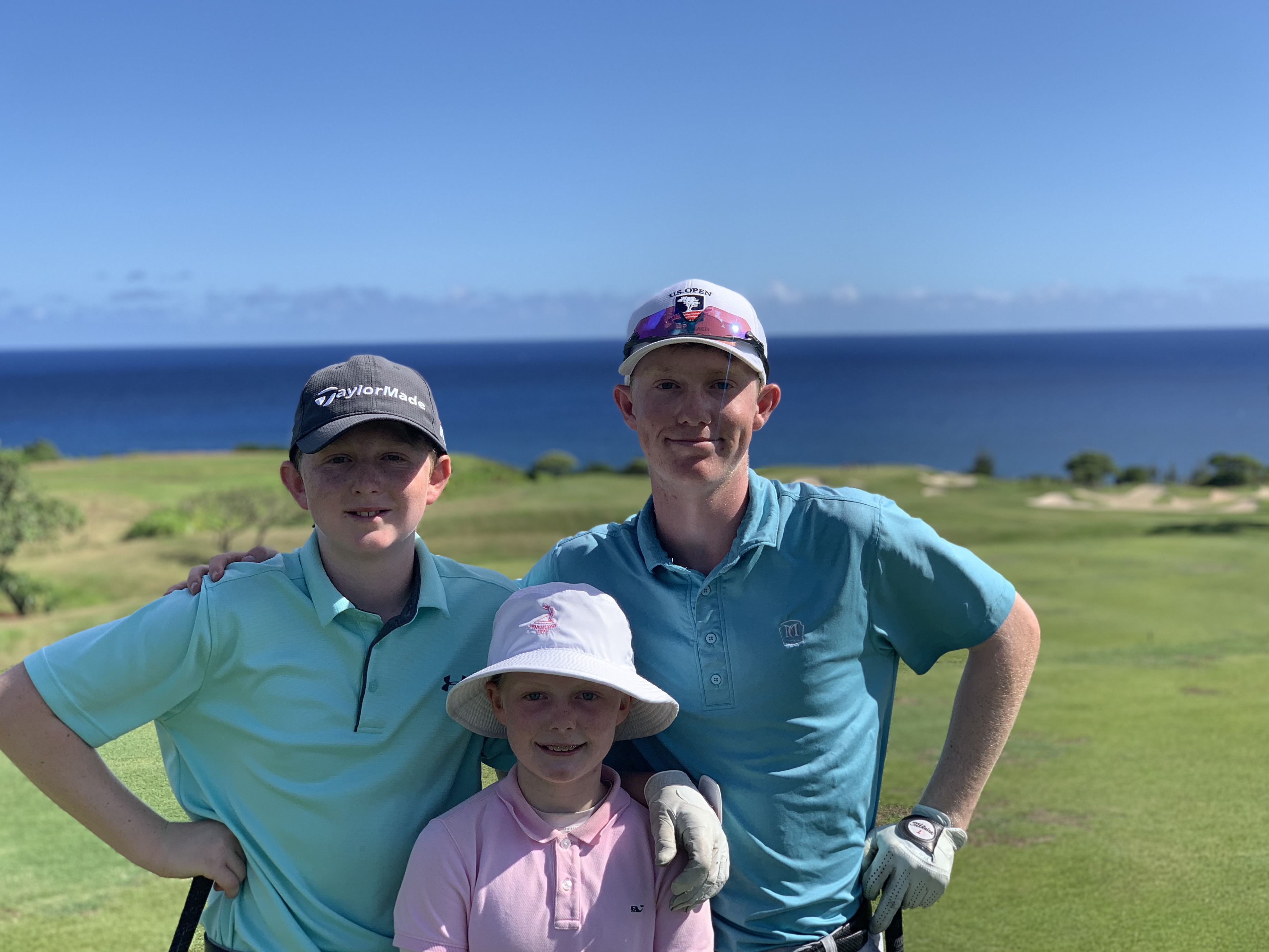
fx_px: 1943
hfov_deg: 36.2
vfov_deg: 27.5
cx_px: 632
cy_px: 470
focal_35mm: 53
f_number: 2.4
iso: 16
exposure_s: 1/905
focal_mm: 6
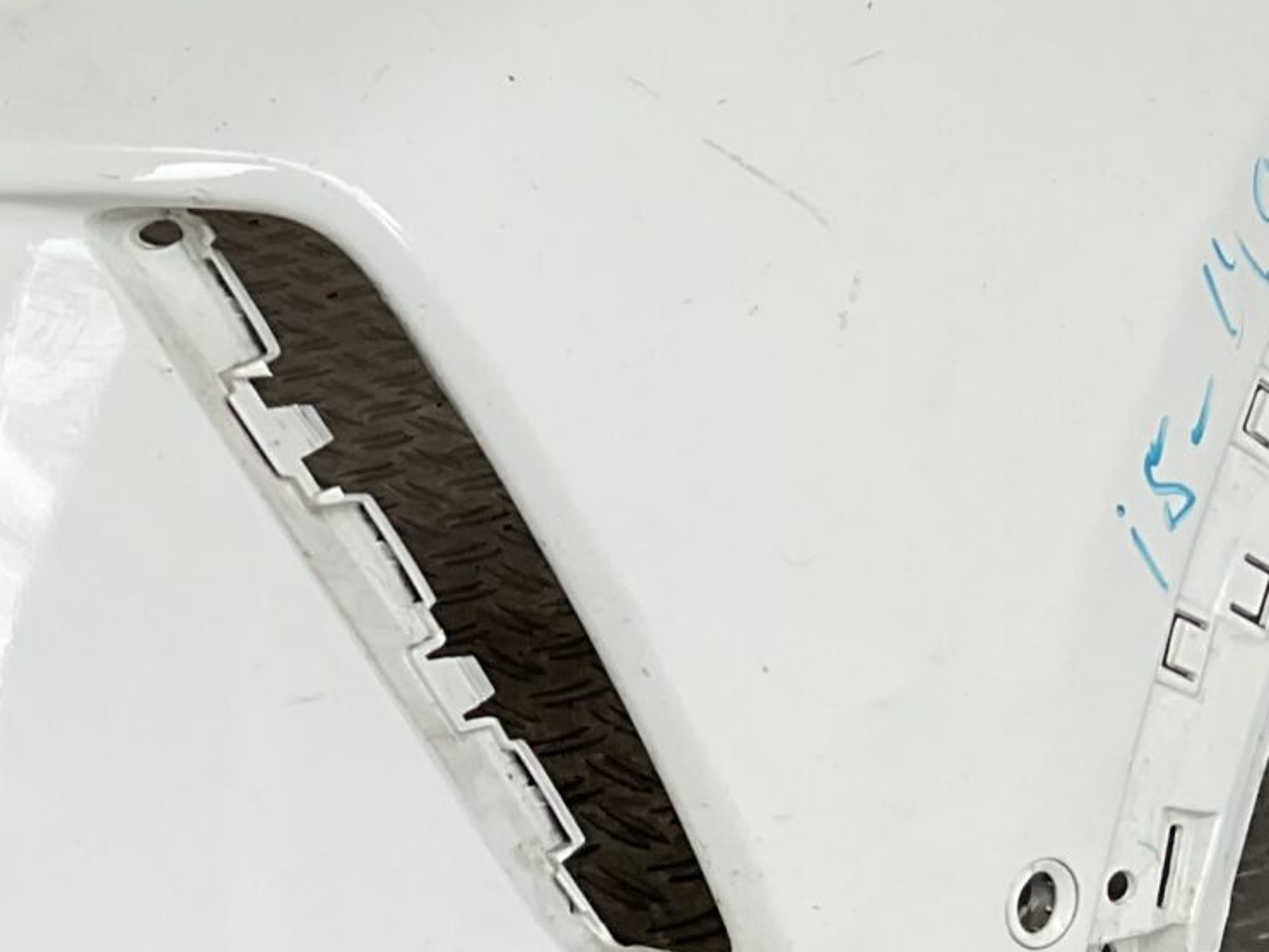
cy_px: -241
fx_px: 3667
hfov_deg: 18.8
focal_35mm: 100
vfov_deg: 14.3
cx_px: -173
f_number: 1.8
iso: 25
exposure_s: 1/120
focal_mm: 3
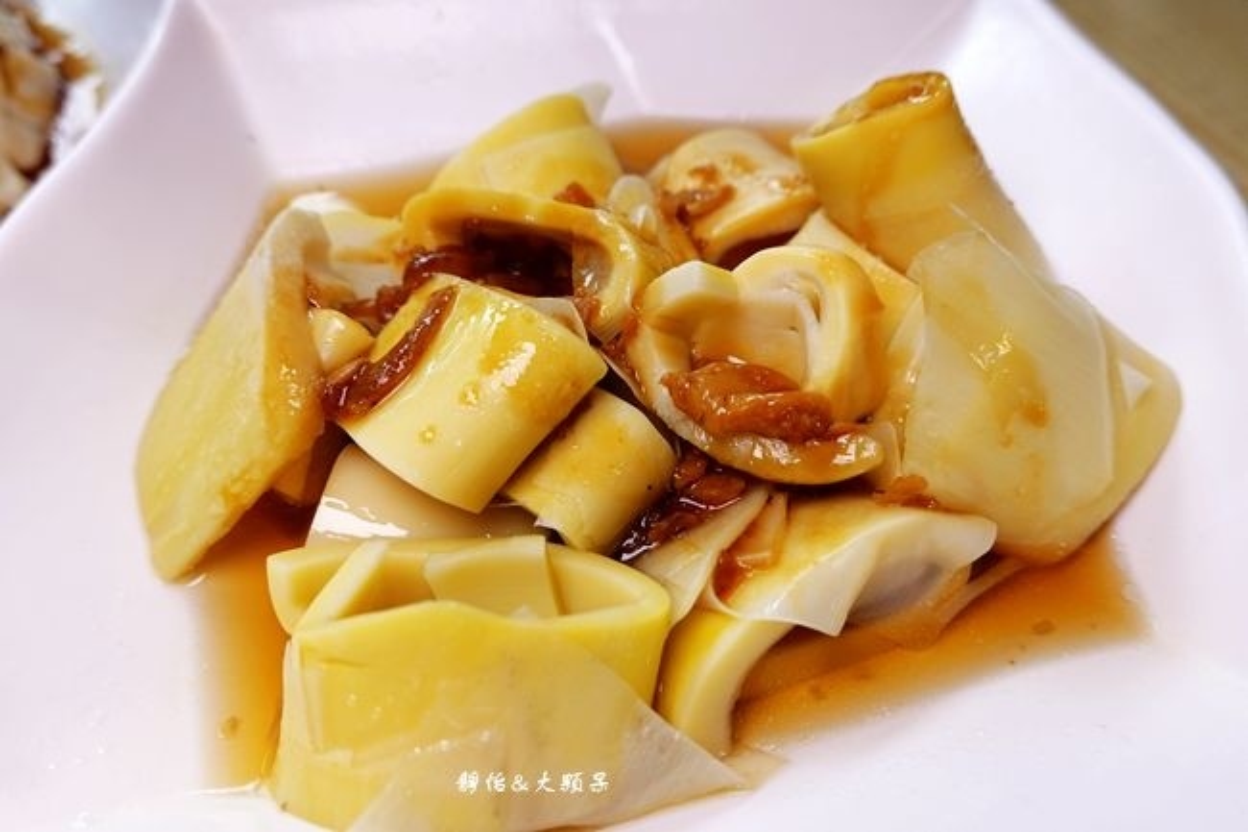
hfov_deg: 73.8
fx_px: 832
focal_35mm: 24
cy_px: 416
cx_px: 624
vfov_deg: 53.1
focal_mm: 9
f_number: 3.2
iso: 125
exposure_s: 1/200
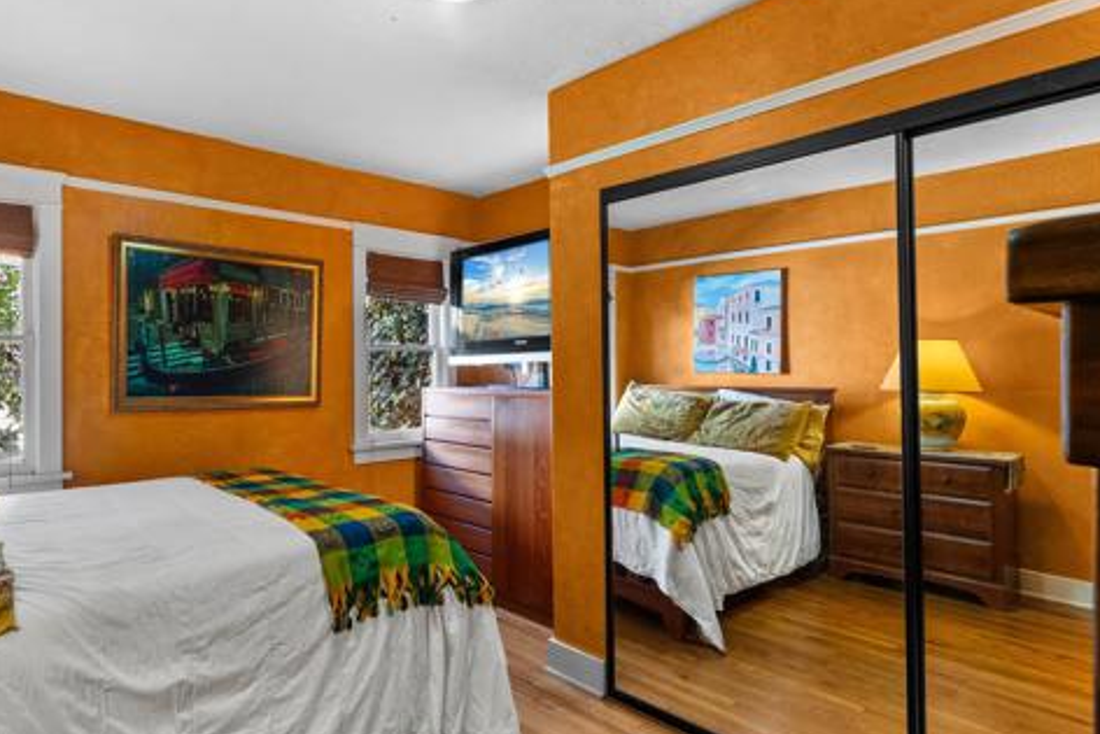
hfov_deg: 83.7
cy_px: 390
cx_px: 361
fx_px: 581
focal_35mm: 19
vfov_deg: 64.5
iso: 800
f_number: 10
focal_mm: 14
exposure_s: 1/2
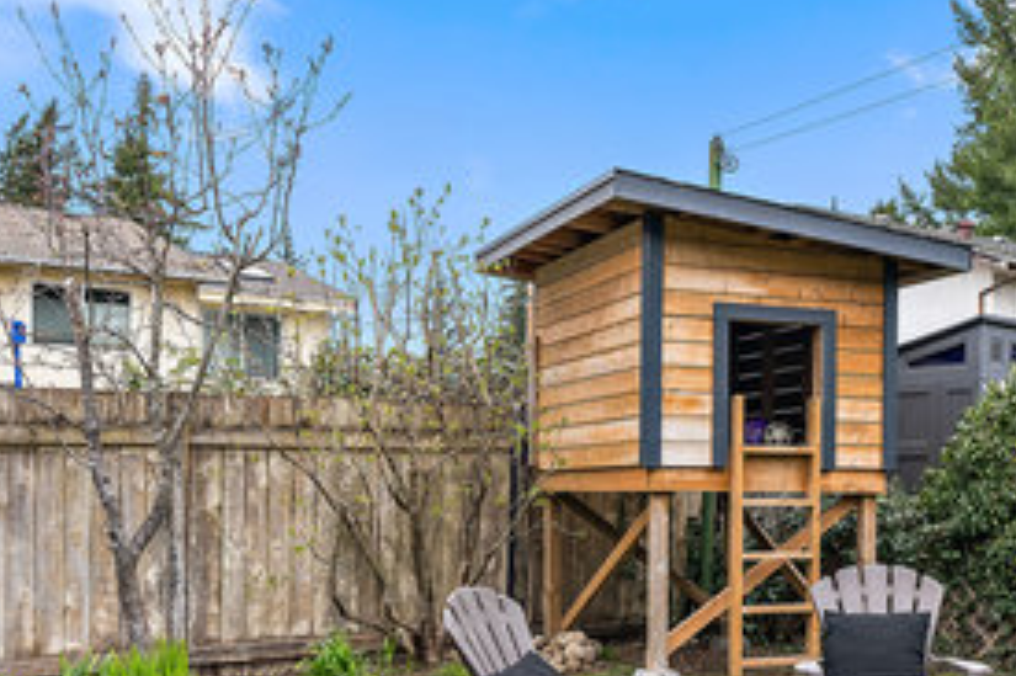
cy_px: 495
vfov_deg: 27.2
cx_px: 744
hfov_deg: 39.4
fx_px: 1382
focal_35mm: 49
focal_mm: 31
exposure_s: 1/60
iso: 400
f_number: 7.1
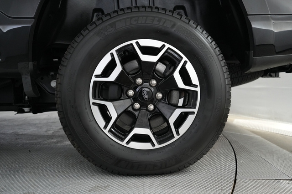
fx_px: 227
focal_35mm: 28
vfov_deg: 46.4
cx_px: 146
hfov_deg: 65.5
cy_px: 97
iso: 4000
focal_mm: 28
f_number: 2.8
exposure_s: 1/160
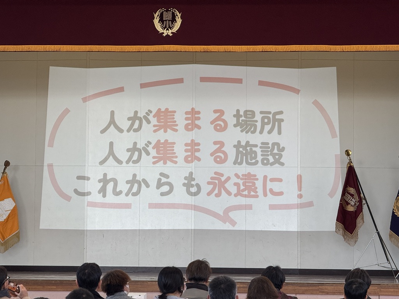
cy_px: 150
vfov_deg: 12.3
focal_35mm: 120
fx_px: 1383
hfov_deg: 16.4
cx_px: 200
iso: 100
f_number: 2.8
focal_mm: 15.66
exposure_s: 1/100
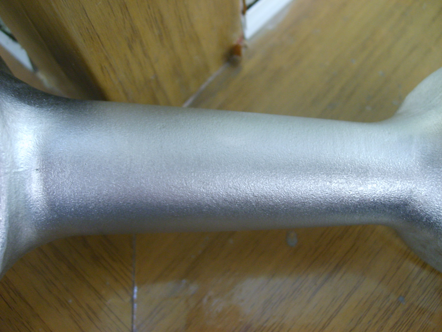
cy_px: 166
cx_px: 221
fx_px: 447
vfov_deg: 40.7
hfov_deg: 52.6
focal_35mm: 35
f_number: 2.8
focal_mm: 5.8
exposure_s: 1/6
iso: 139
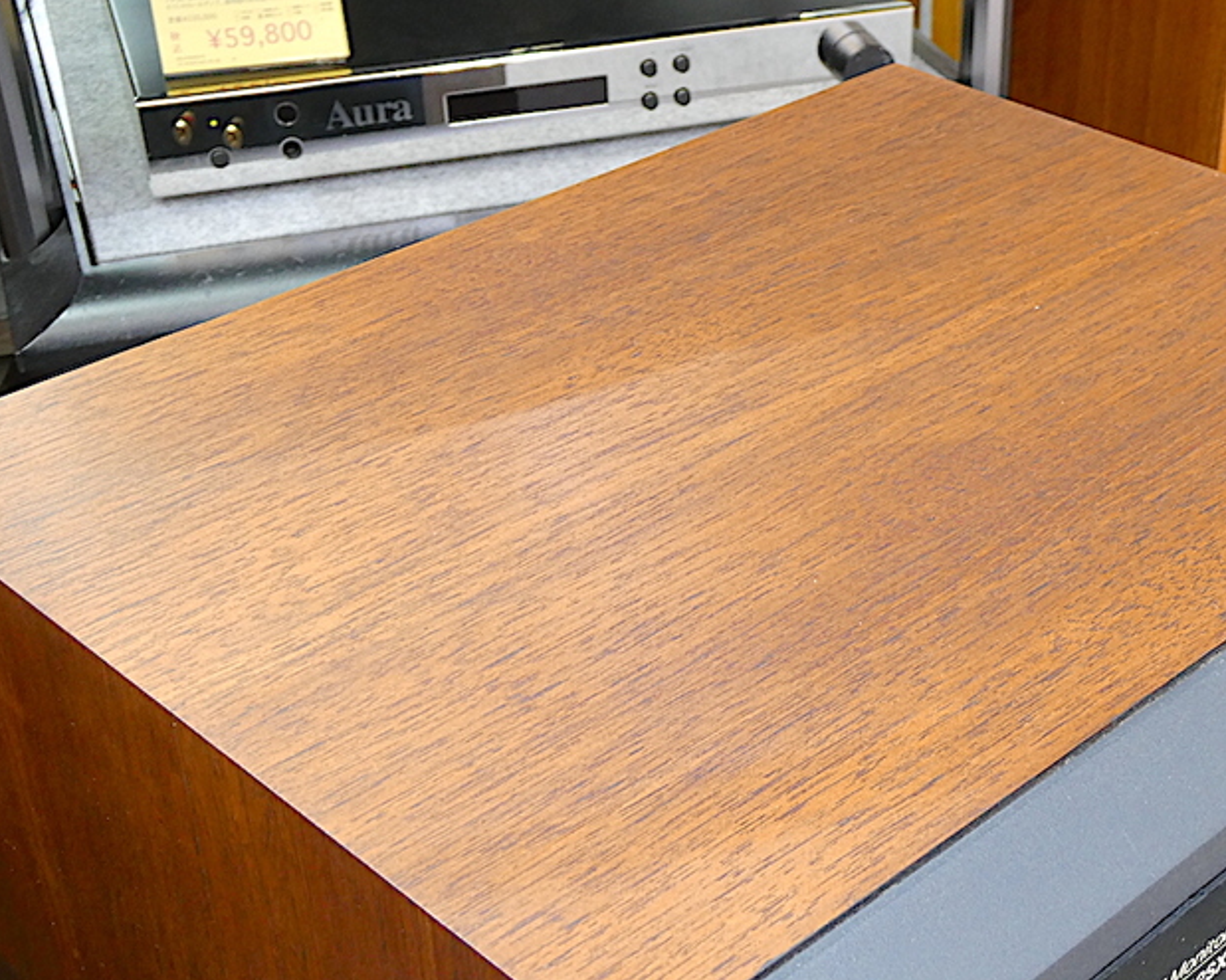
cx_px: 766
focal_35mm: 56
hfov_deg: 33.4
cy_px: 630
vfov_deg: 27.0
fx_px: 2032
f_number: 3.7
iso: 200
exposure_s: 1/4
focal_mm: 6.7
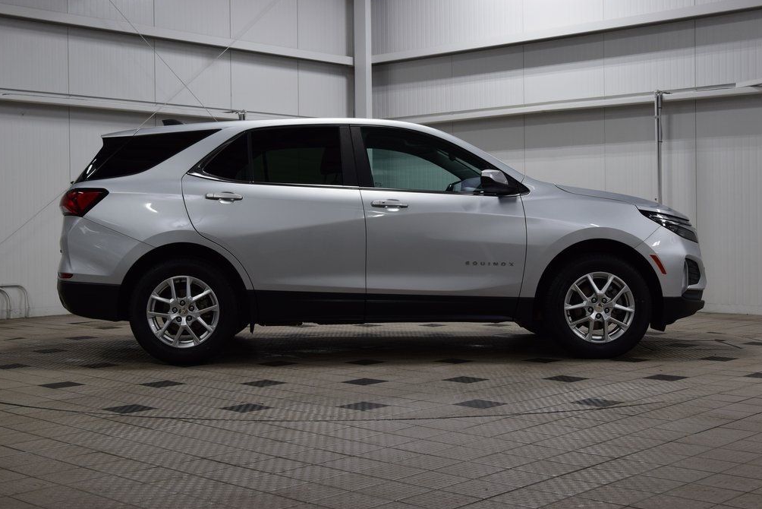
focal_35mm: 52
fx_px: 1101
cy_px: 253
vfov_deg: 26.0
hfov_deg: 38.2
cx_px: 382
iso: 400
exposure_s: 1/30
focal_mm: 34
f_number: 7.1
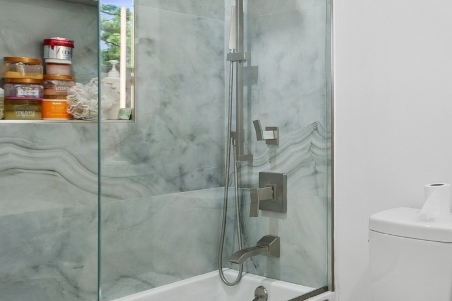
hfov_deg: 41.9
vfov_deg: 37.7
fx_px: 439
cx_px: 508
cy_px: 123
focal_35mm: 35
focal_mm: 10
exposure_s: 1
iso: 100
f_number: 11
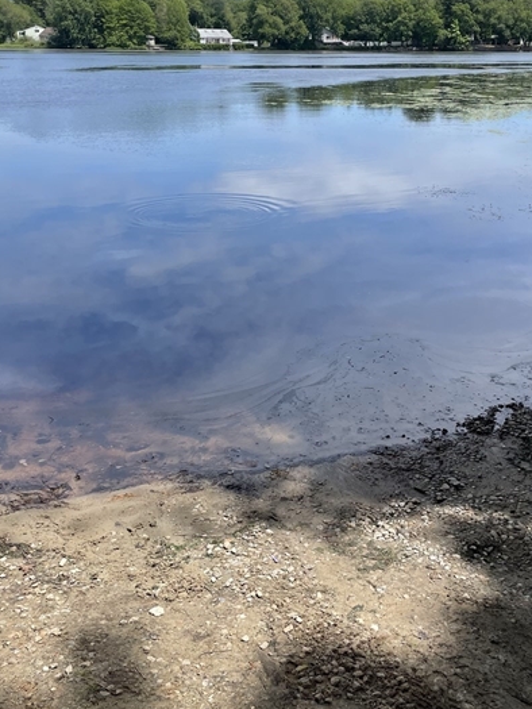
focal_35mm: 38
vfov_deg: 48.7
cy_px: 284
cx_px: 312
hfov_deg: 37.6
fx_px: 778
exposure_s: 1/2564
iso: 32
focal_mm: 4.2
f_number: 1.6
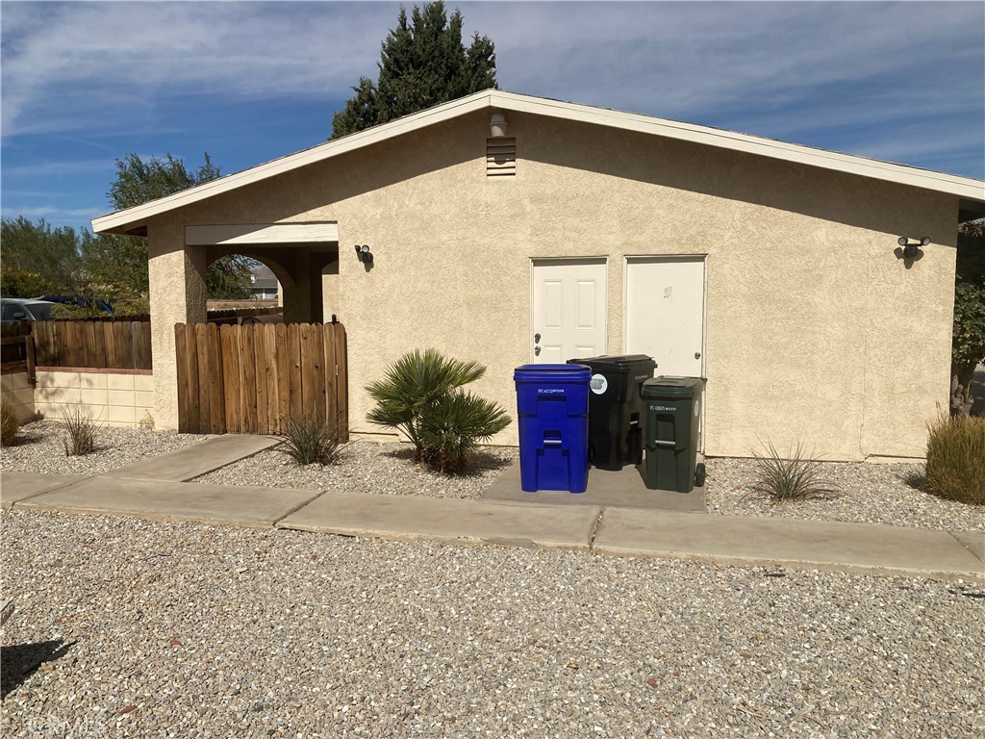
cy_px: 370
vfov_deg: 49.7
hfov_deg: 63.4
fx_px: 797
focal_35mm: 28
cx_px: 492
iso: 25
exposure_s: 1/6098
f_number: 1.8
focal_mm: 3.99
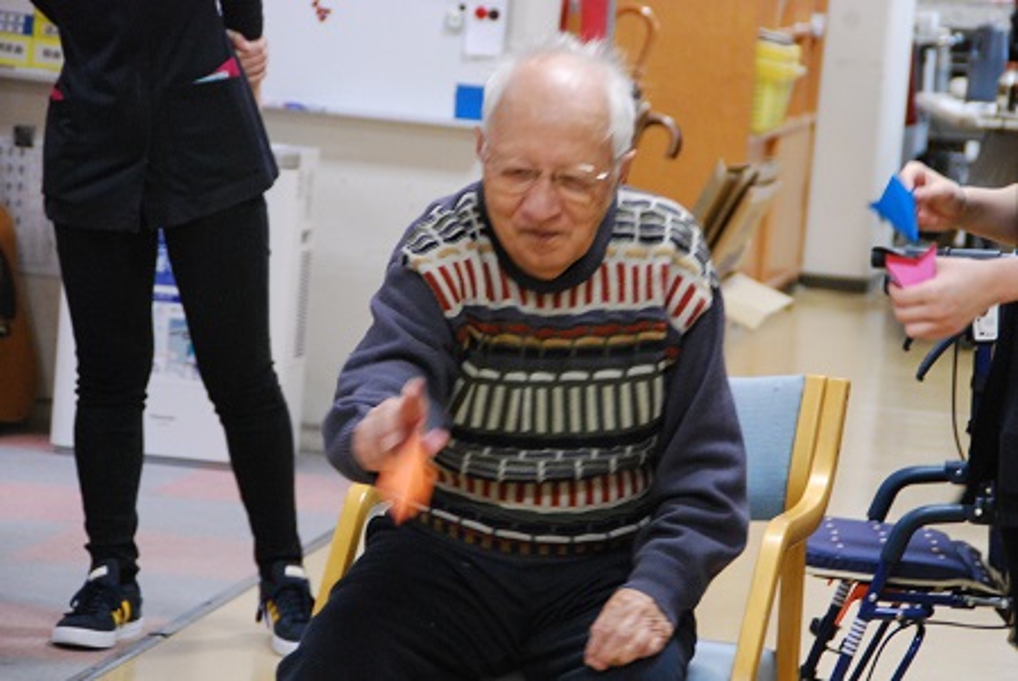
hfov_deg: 12.2
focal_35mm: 168
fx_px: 4755
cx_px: 509
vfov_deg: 8.2
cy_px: 340
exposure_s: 1/40
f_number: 6
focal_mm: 112
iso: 1600
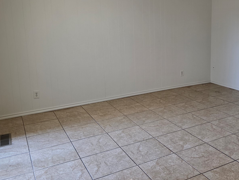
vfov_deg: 38.2
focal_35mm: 37
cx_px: 158
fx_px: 255
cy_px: 60
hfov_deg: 49.3
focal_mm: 6.3
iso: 200
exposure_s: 1/120
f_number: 1.7
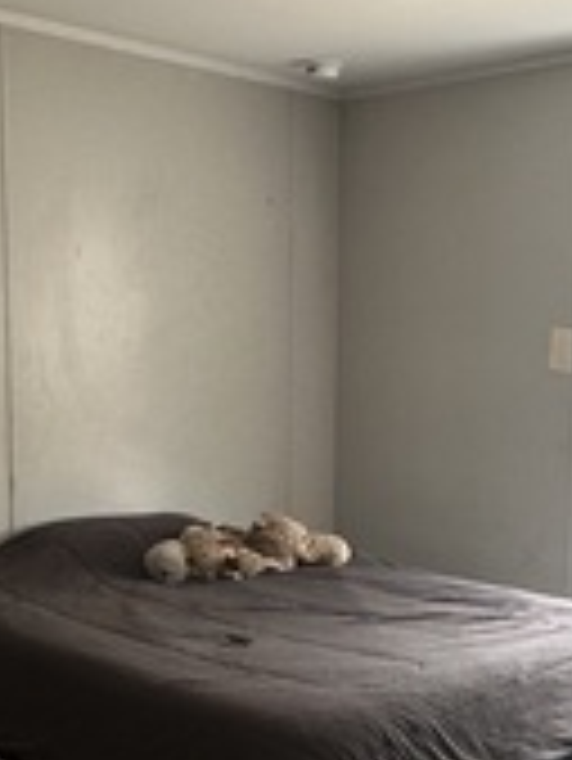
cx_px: 405
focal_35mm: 53
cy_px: 481
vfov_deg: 35.9
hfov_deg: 27.3
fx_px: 1166
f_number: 2.2
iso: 125
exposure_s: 1/99
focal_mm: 2.22
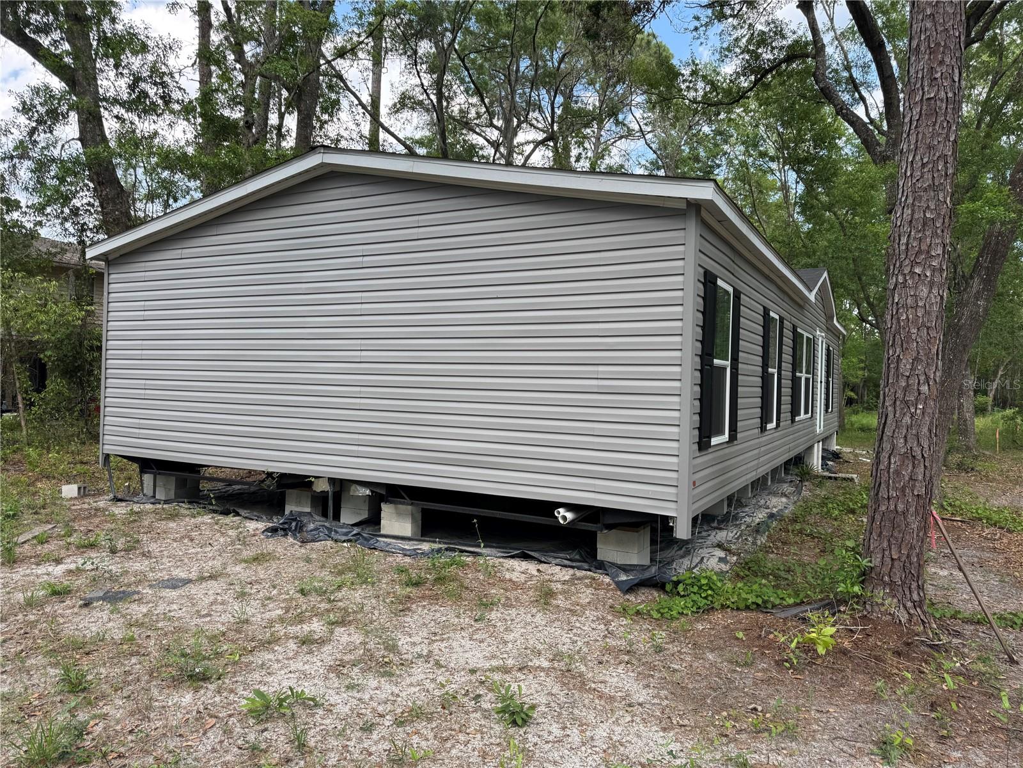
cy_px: 384
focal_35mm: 24
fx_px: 709
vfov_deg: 56.8
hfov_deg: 71.6
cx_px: 512
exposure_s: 1/685
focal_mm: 6.76
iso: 80
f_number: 1.78
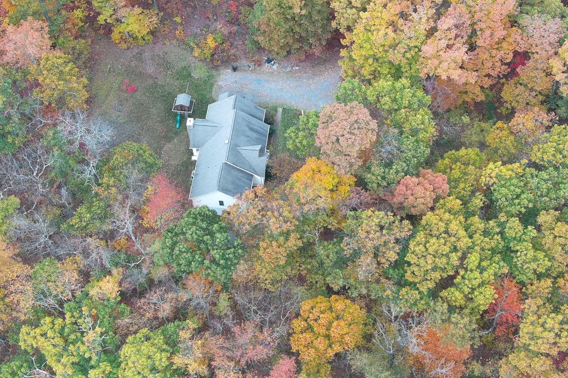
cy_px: 127
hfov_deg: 36.1
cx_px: 339
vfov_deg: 24.5
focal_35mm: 55
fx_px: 868
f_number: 2.8
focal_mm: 10.57
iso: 100
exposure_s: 1/138
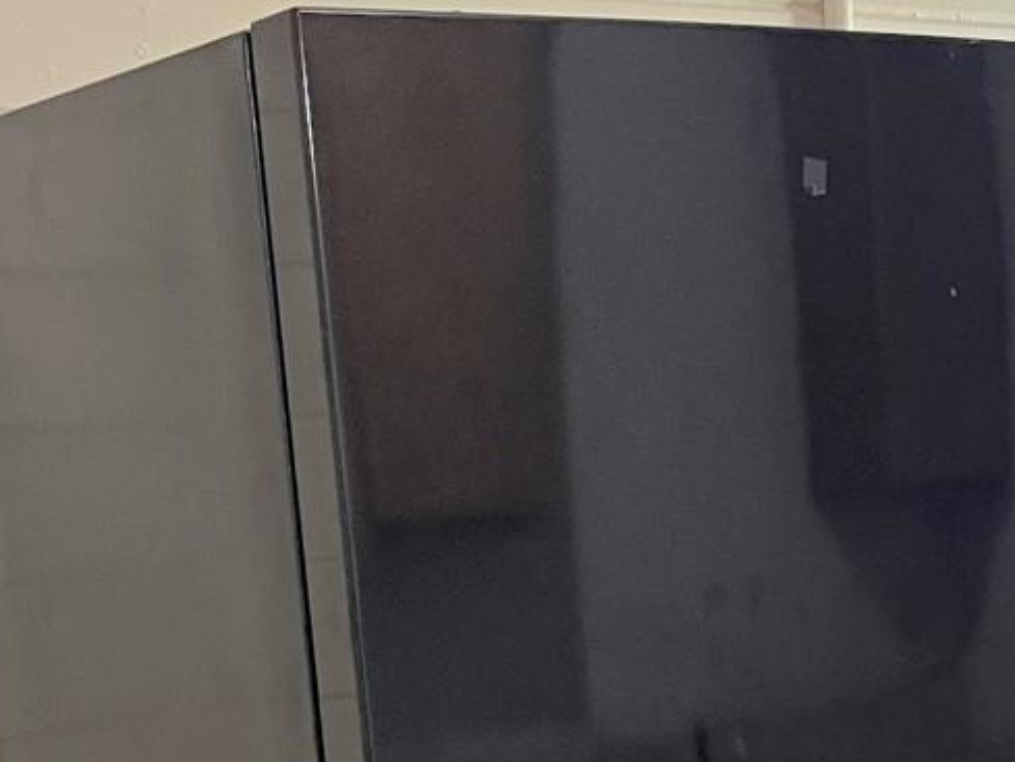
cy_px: 880
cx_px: 880
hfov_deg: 22.5
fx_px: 2493
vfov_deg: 16.7
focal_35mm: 85
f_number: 1.6
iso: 400
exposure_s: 1/60
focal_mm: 5.1
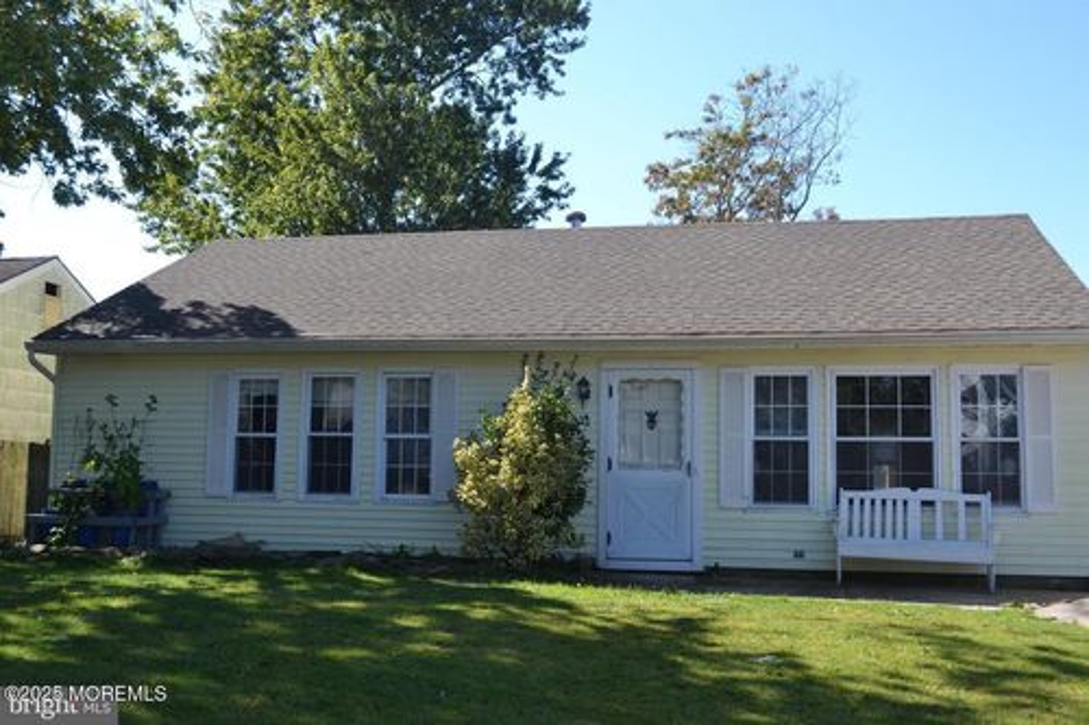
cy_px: 362
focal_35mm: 36
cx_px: 544
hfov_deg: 53.1
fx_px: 1089
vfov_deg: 36.8
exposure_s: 1/160
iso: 100
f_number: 6.3
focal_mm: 24
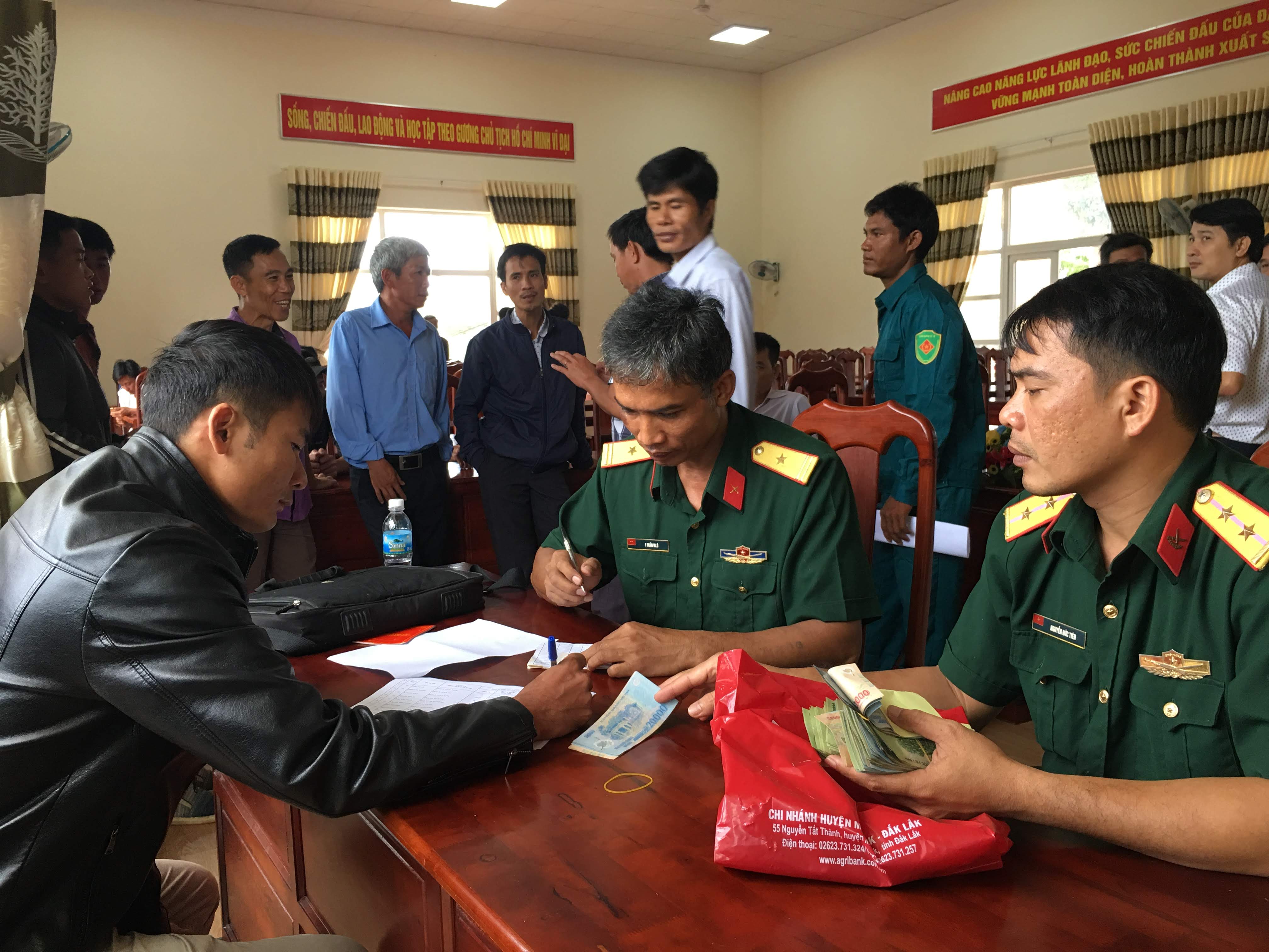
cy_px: 476
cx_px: 634
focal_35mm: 29
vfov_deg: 48.2
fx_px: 1063
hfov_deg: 61.7
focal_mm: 4.15
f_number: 2.2
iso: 40
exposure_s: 1/33
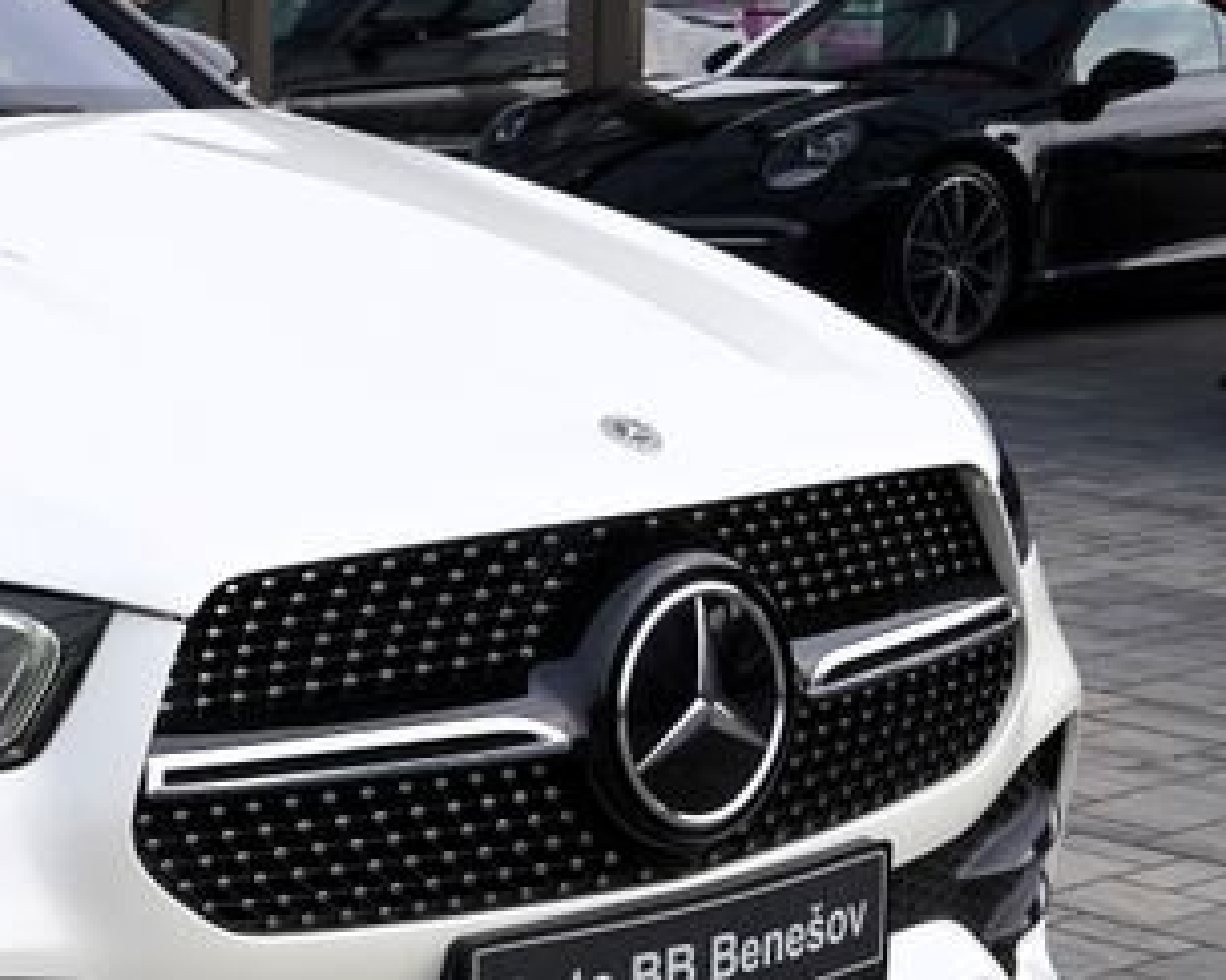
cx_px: -246
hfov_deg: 19.0
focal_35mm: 95
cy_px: 454
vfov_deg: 16.2
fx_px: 3446
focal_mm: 30
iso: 100
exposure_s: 1/400
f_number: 8
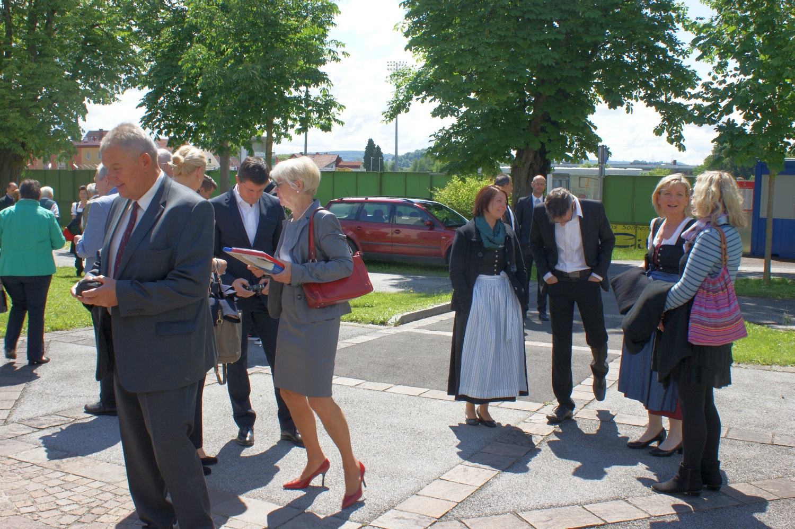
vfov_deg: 36.8
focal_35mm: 36
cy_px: 264
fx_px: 794
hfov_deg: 53.2
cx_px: 398
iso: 100
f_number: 10
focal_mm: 24
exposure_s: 1/100
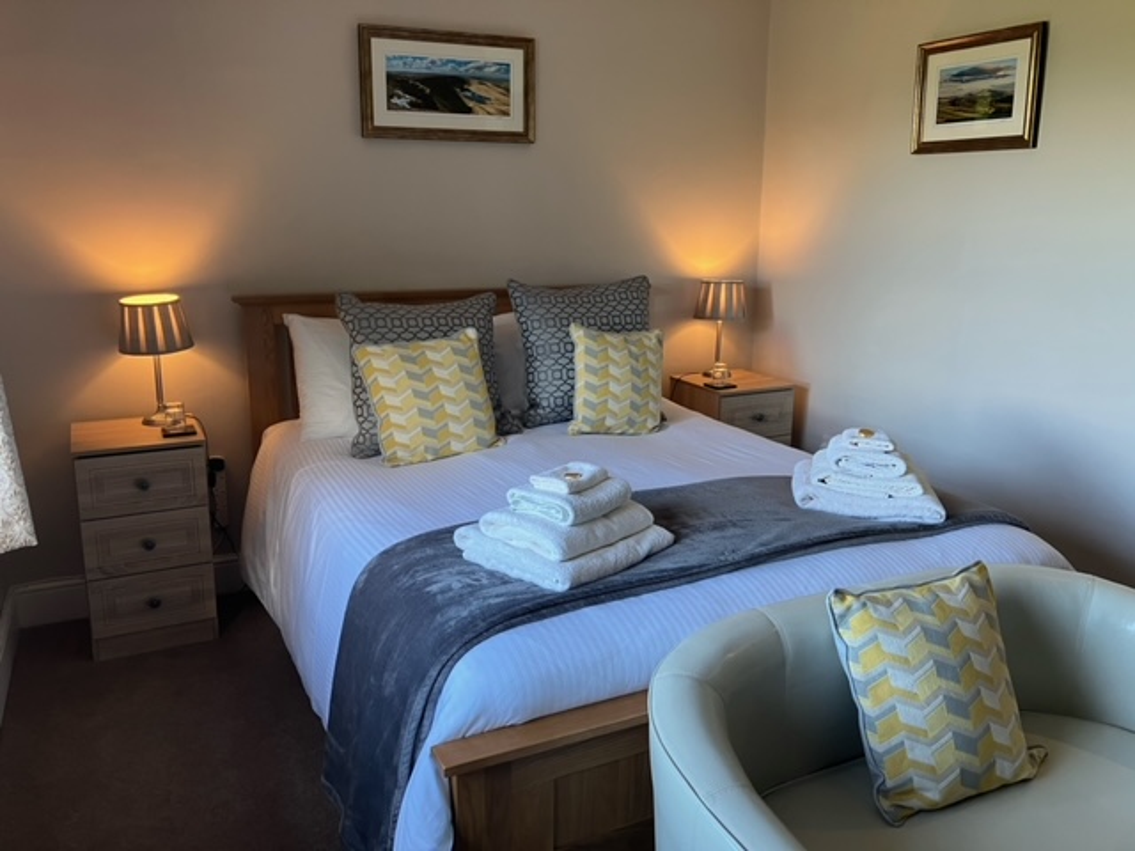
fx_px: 918
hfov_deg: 63.4
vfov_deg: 49.7
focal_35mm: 28
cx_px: 568
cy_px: 426
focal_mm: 3.99
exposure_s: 1/50
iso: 64
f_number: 1.8
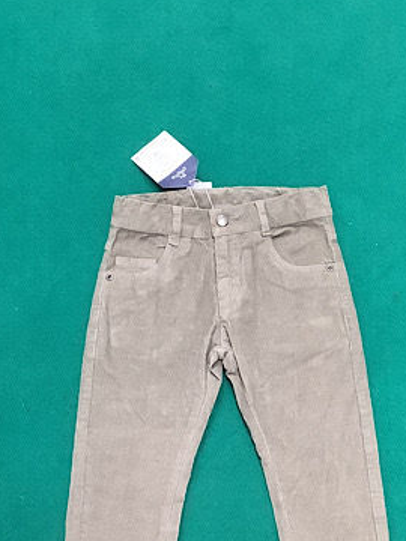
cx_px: 217
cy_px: 367
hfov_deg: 33.6
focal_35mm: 43
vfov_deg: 43.2
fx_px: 672
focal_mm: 3.3
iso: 250
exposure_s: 1/50
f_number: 2.4
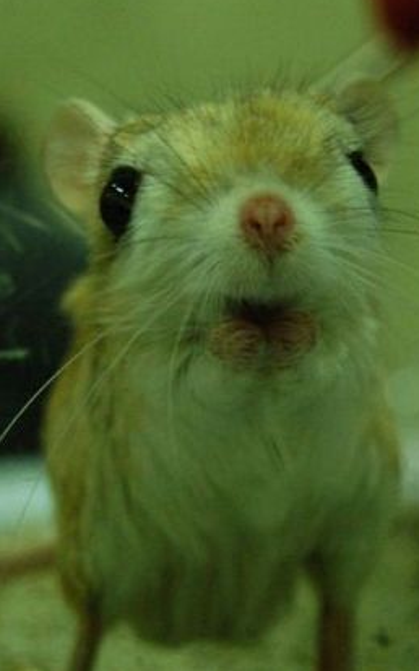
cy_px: 335
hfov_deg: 10.1
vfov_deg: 16.1
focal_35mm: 130
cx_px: 231
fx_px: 2372
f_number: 5.6
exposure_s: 1/40
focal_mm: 55
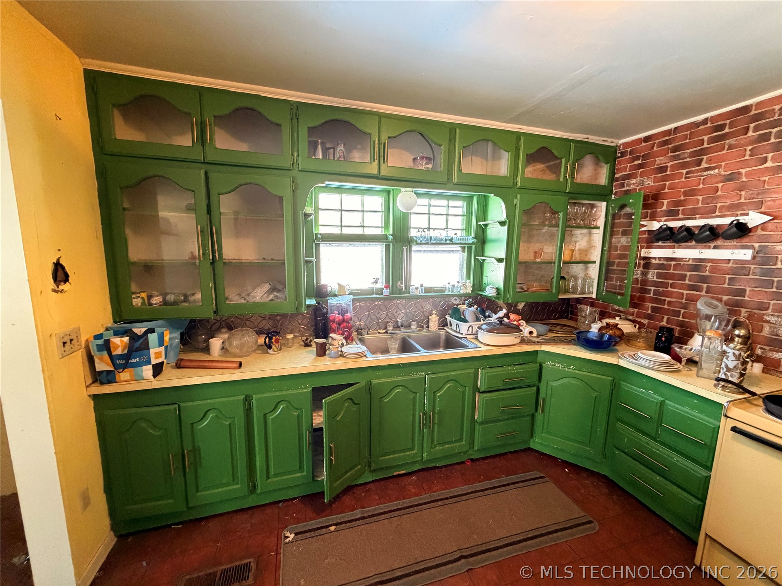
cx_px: 391
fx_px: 316
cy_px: 293
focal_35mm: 14
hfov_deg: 102.1
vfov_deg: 85.7
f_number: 2.2
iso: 640
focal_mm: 2.22
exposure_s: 1/60
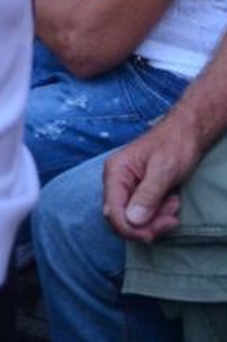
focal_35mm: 119
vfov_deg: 16.0
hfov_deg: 10.8
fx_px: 1129
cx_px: 390
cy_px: -154
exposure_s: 1/160
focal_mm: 20
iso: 400
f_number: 2.8
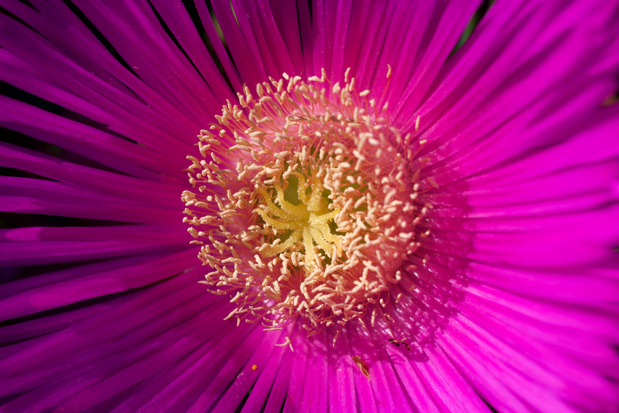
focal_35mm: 50
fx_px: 860
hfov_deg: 39.6
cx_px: 310
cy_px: 206
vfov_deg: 27.0
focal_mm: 50
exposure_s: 1/160
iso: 125
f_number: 11
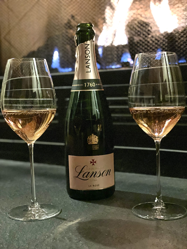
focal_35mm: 52
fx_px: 375
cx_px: 94
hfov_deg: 28.0
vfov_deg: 36.8
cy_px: 124
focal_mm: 6
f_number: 2
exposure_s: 1/15
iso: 2000
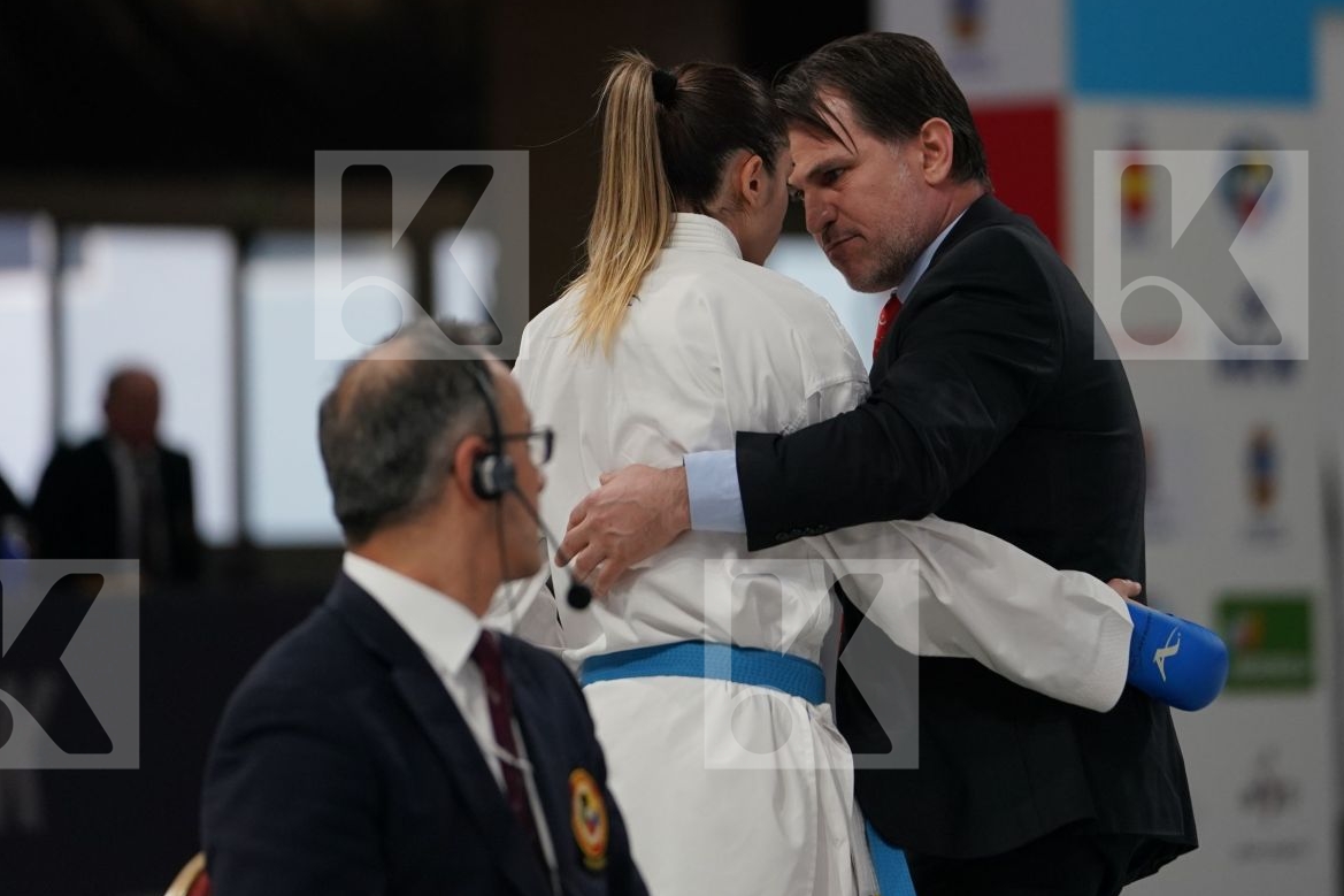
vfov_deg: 4.5
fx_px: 11496
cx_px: 812
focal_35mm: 308
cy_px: 255
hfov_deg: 6.7
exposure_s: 1/1000
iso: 1250
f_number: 2.8
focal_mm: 200
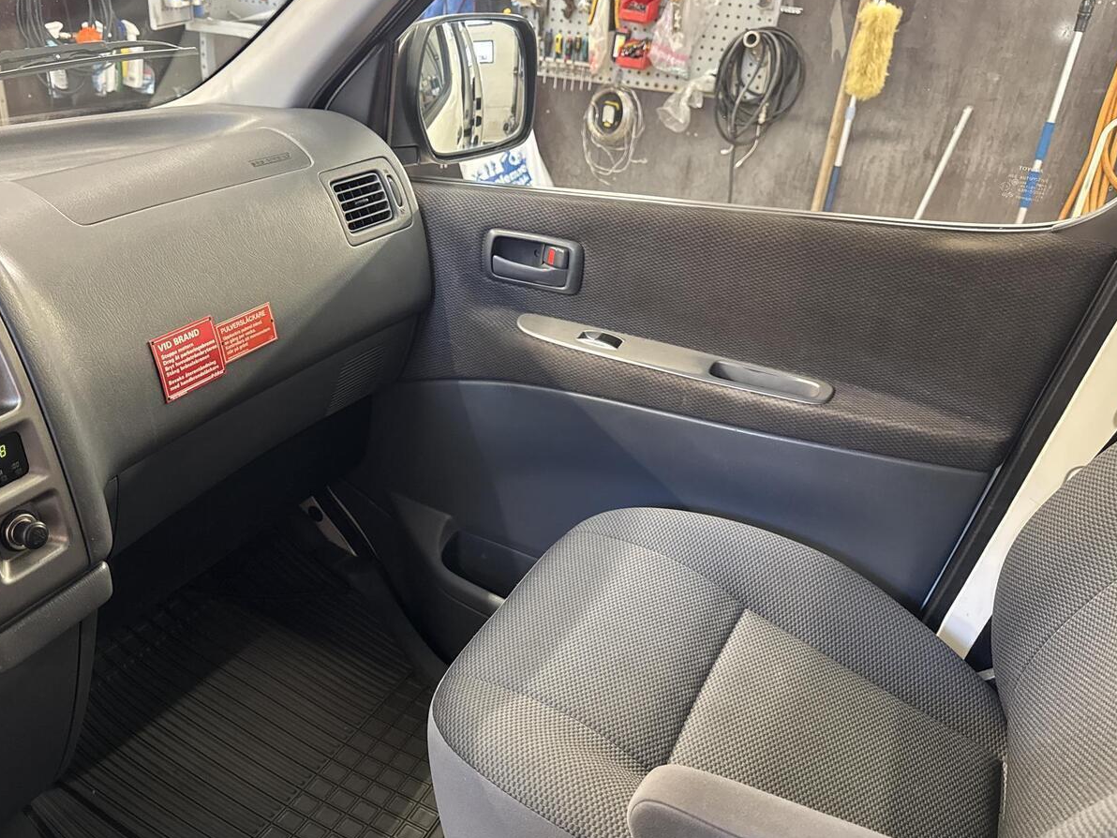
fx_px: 936
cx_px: 466
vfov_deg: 48.2
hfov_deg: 61.3
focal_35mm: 29
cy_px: 433
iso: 640
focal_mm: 6.76
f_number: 1.78
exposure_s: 1/50
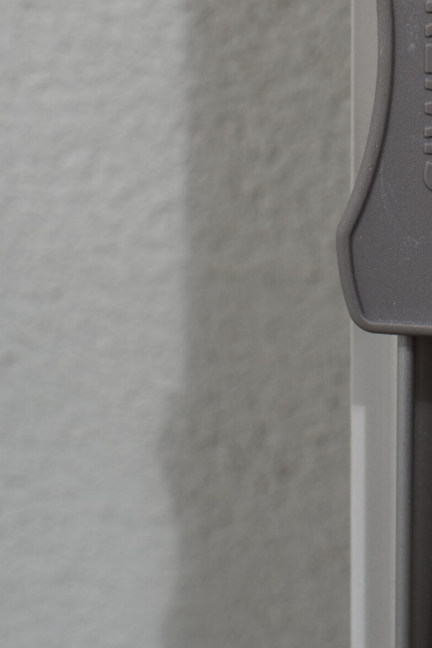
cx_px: 439
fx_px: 1404
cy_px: 86
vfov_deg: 25.3
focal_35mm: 78
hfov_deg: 17.1
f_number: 8
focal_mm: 24
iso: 280
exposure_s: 1/60
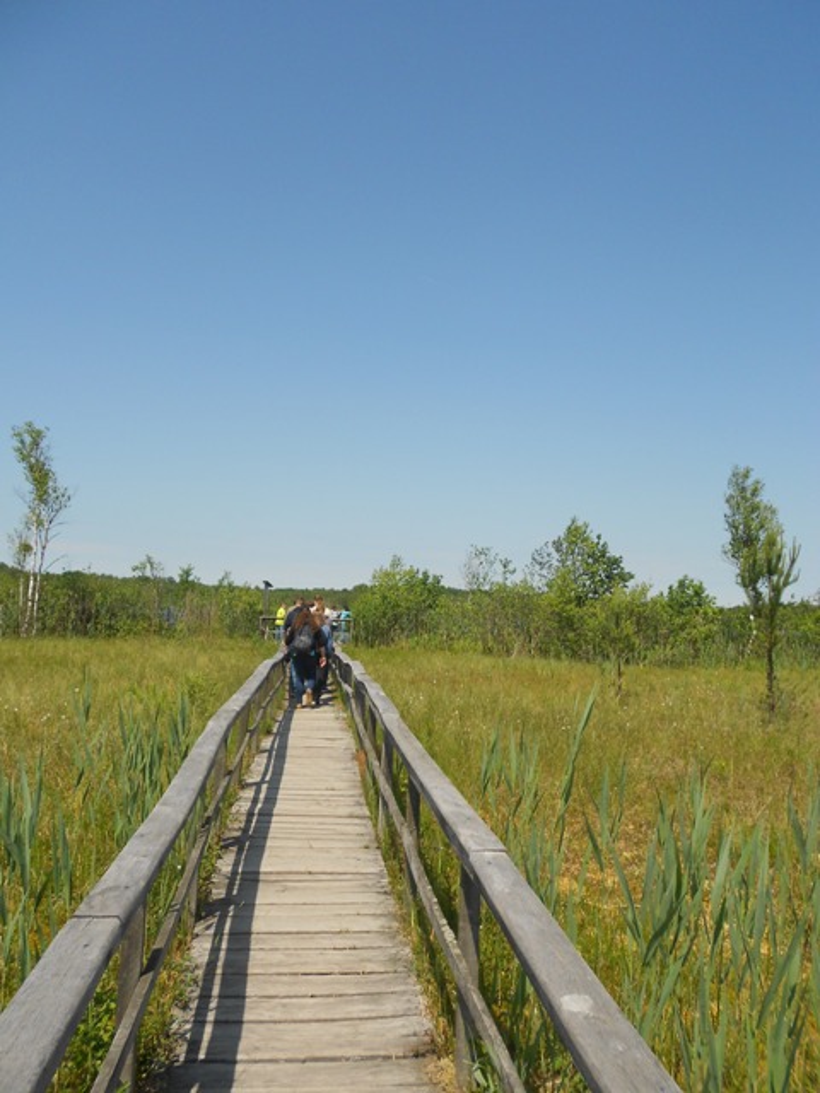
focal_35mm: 26
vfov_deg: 67.3
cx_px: 410
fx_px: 821
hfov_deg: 53.1
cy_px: 546
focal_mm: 4.6
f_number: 3.2
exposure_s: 1/1000
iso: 80
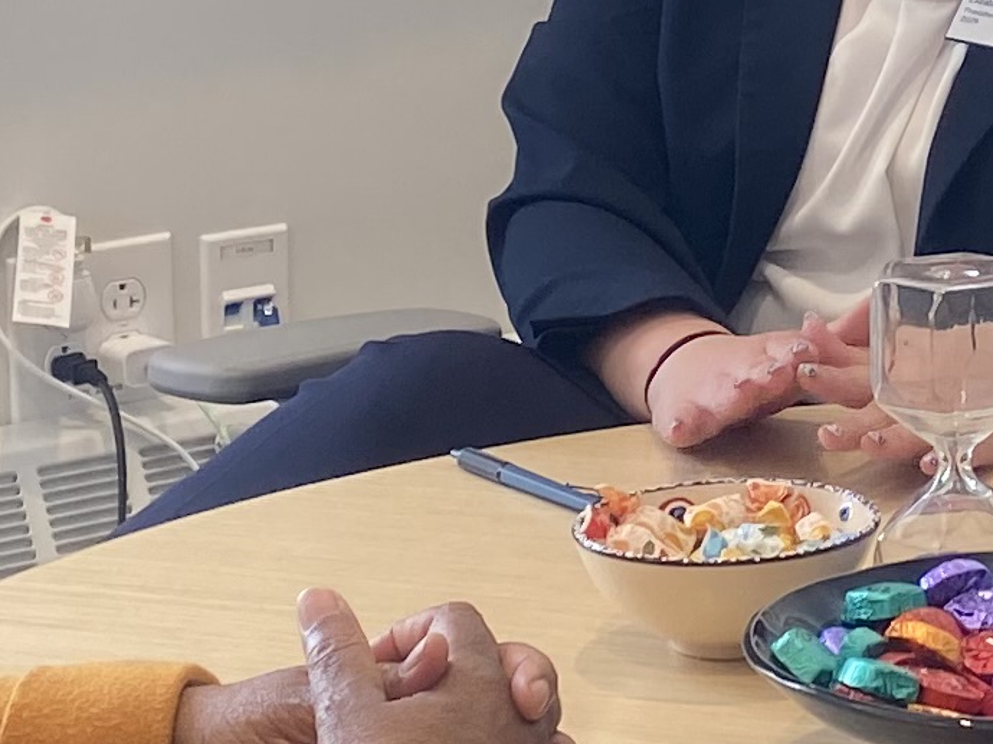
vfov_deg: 9.6
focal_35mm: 152
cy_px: -117
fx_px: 4359
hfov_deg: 12.7
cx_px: 1197
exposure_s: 1/122
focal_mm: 4.25
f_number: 1.8
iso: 40
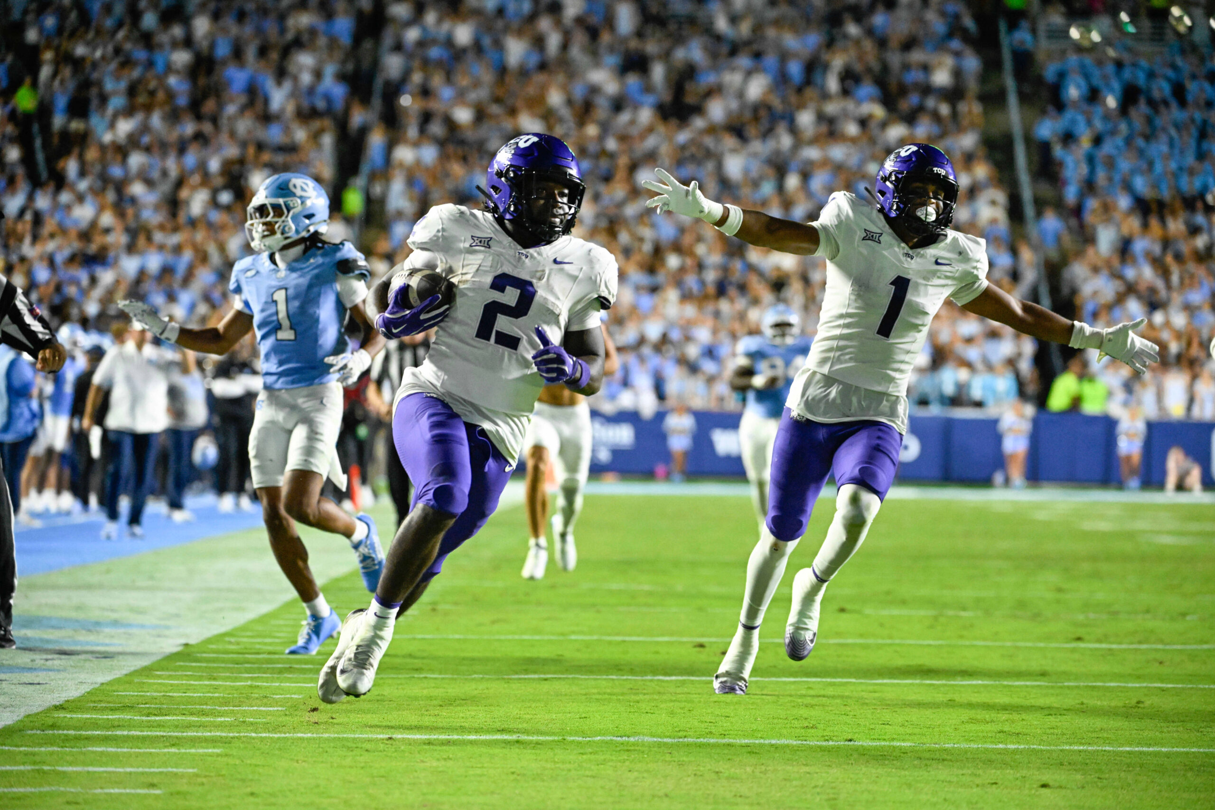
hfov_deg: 11.4
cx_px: 608
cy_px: 405
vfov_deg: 7.6
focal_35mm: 180
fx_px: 6075
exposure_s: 1/1600
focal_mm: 180
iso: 6400
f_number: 4
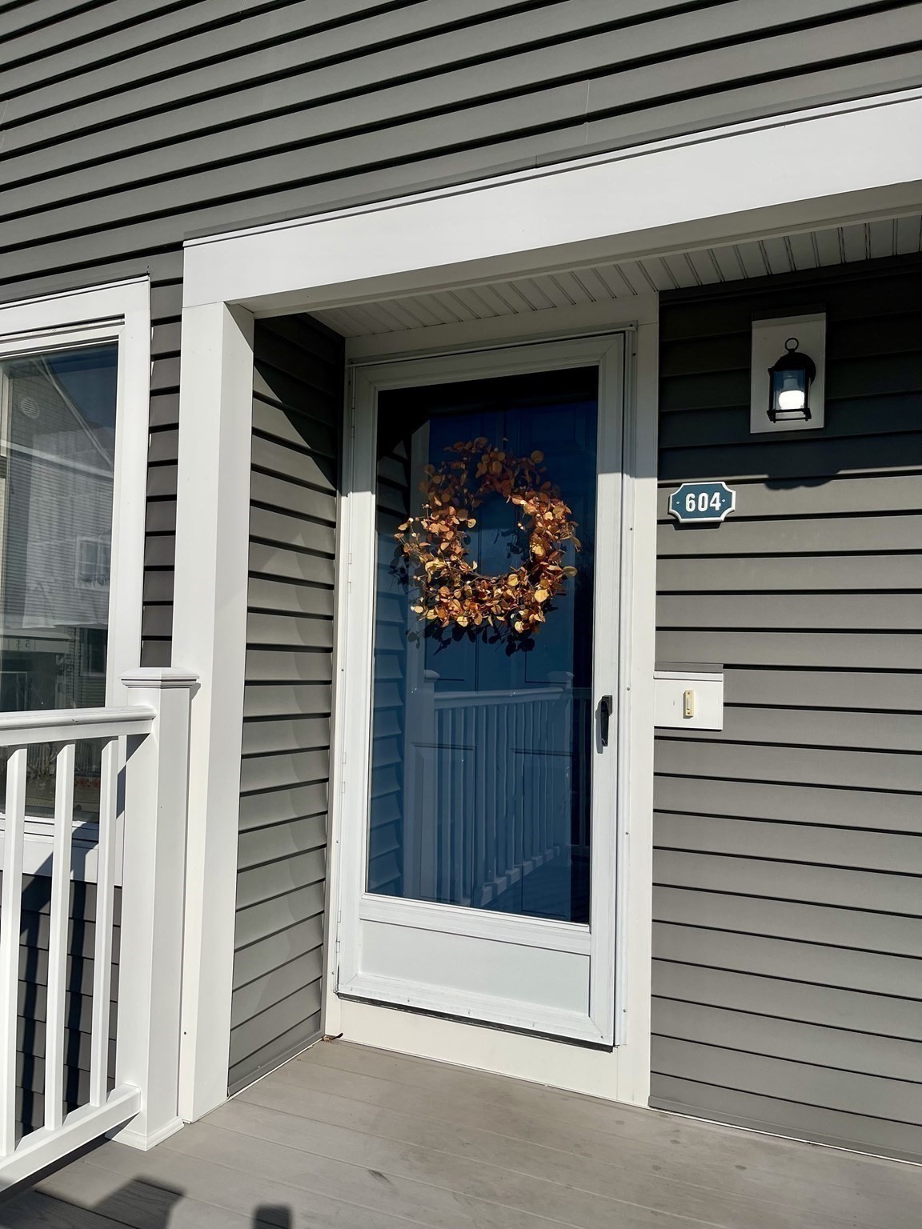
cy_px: 614
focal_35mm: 25
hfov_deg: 54.9
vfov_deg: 69.4
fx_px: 888
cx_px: 461
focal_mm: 5.1
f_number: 1.6
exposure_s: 1/20833
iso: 32
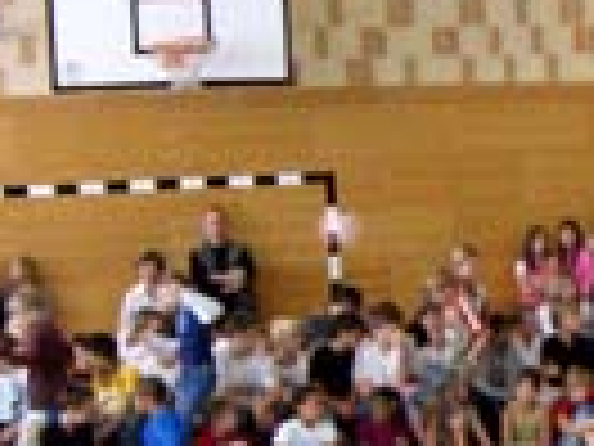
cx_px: 648
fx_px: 2231
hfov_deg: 14.8
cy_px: 441
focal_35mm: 130
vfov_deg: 11.3
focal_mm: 6.2
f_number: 2.7
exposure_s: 1/320
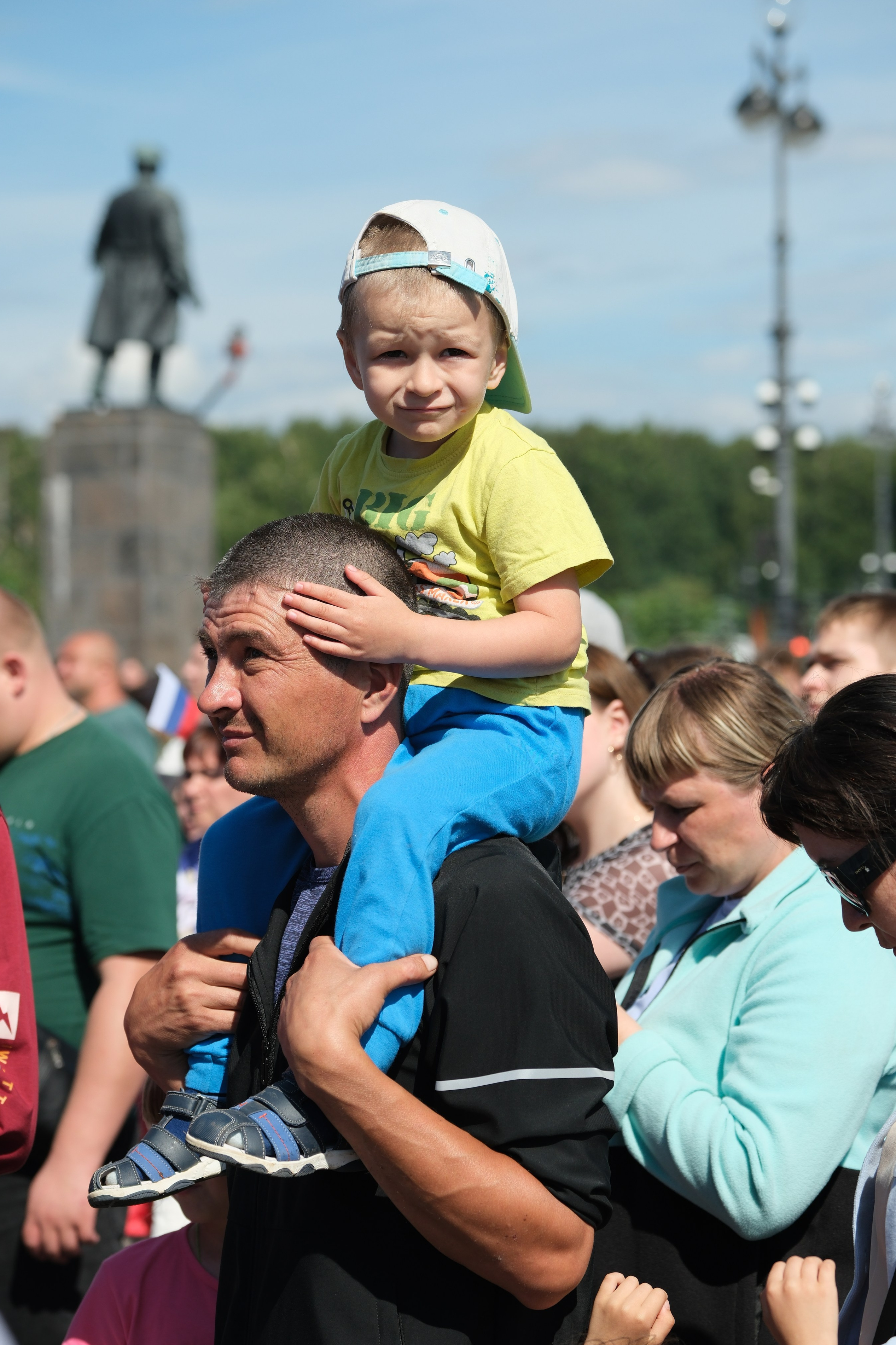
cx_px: 448
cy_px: 671
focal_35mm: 100
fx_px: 3734
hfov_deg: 13.7
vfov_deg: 20.4
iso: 250
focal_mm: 66
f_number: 4
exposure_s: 1/2000
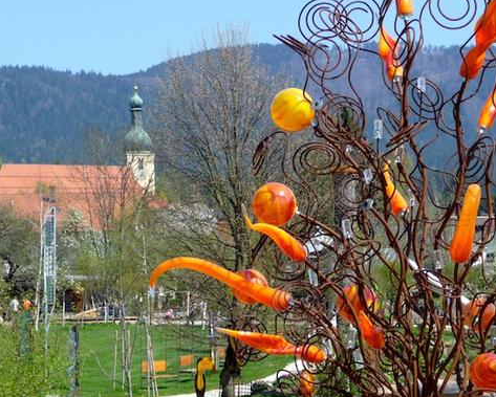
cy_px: 198
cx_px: 251
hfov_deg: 12.3
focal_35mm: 157
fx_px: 2306
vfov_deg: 9.8
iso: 100
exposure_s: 1/400
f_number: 4.7
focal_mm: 20.3
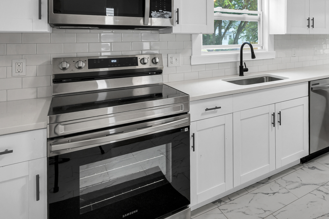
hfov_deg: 67.0
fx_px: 228
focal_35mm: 25
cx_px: 247
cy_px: 38
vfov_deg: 47.8
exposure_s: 1/60
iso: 320
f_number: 7.1
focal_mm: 14
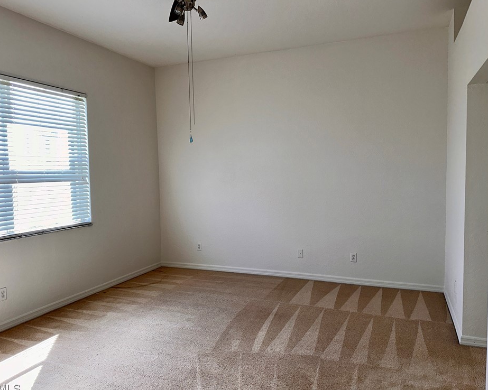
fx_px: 375
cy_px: 197
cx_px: 240
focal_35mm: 26
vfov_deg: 54.9
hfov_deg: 66.0
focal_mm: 6.86
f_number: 1.78
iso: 64
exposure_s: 1/244
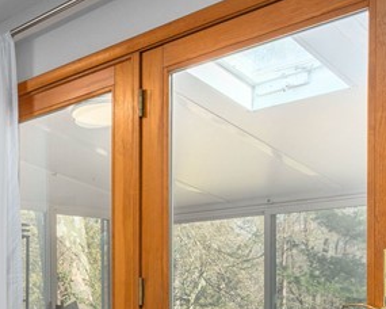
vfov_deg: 28.7
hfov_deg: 30.3
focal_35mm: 50
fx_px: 571
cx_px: -105
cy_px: 293
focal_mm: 14
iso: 200
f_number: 9
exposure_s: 1/60
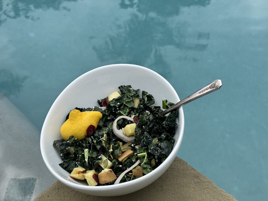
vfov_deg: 30.3
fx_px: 372
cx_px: 134
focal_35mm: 48
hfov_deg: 39.7
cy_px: 100
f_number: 1.78
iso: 64
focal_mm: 6.76
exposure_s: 1/2415
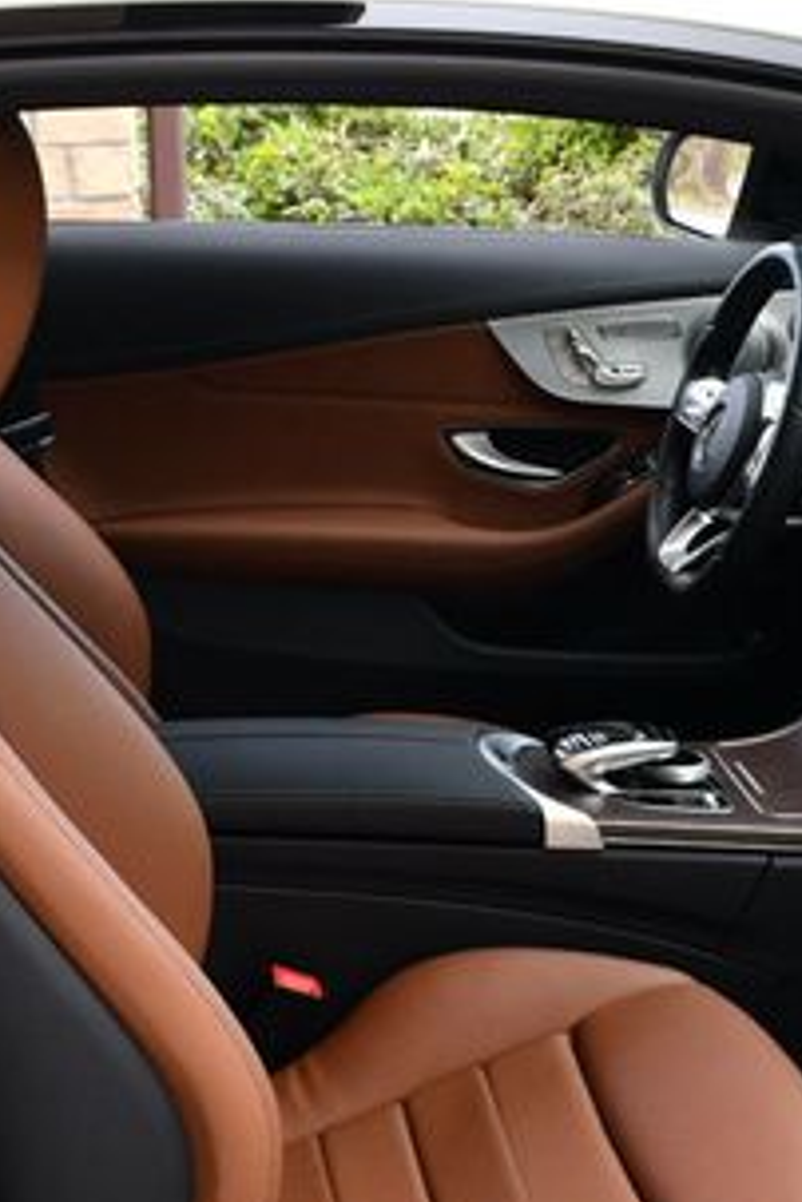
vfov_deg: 26.4
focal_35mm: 76
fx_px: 2539
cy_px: 841
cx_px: 564
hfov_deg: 17.9
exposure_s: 1/250
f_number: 4.5
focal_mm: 18
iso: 400
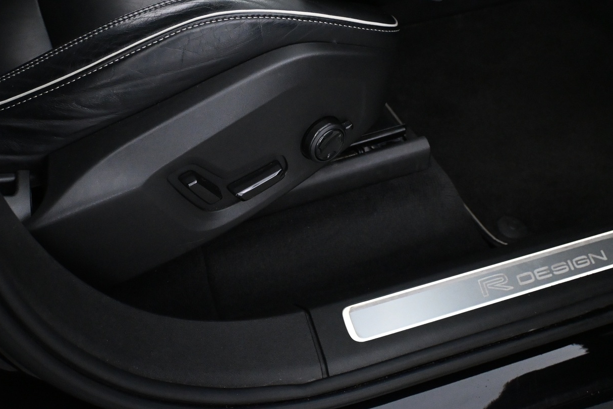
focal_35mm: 48
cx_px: 252
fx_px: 817
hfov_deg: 41.0
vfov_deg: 28.0
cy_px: 151
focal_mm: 24
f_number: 4.2
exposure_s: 1/40
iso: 5000
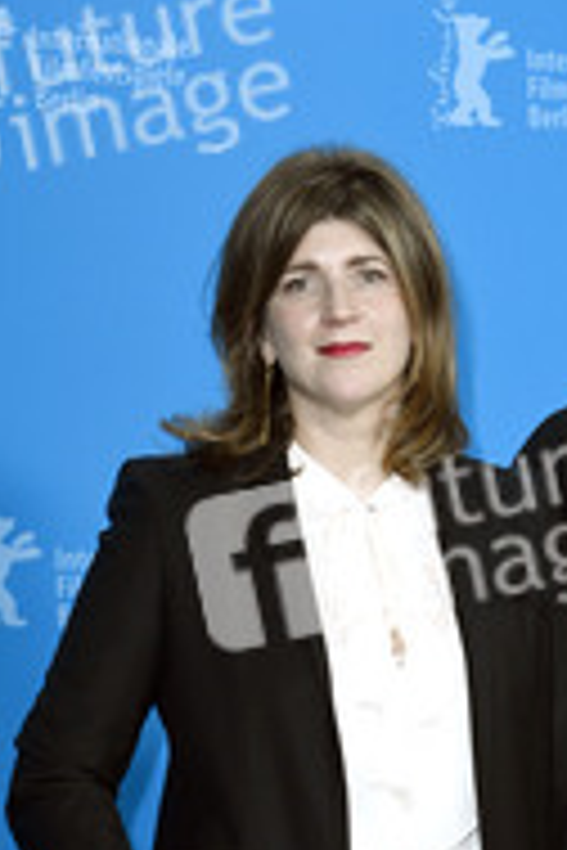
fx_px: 3591
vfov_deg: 13.4
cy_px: 769
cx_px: 549
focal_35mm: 152
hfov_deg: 9.0
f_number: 5.6
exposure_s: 1/250
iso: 1250
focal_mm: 72
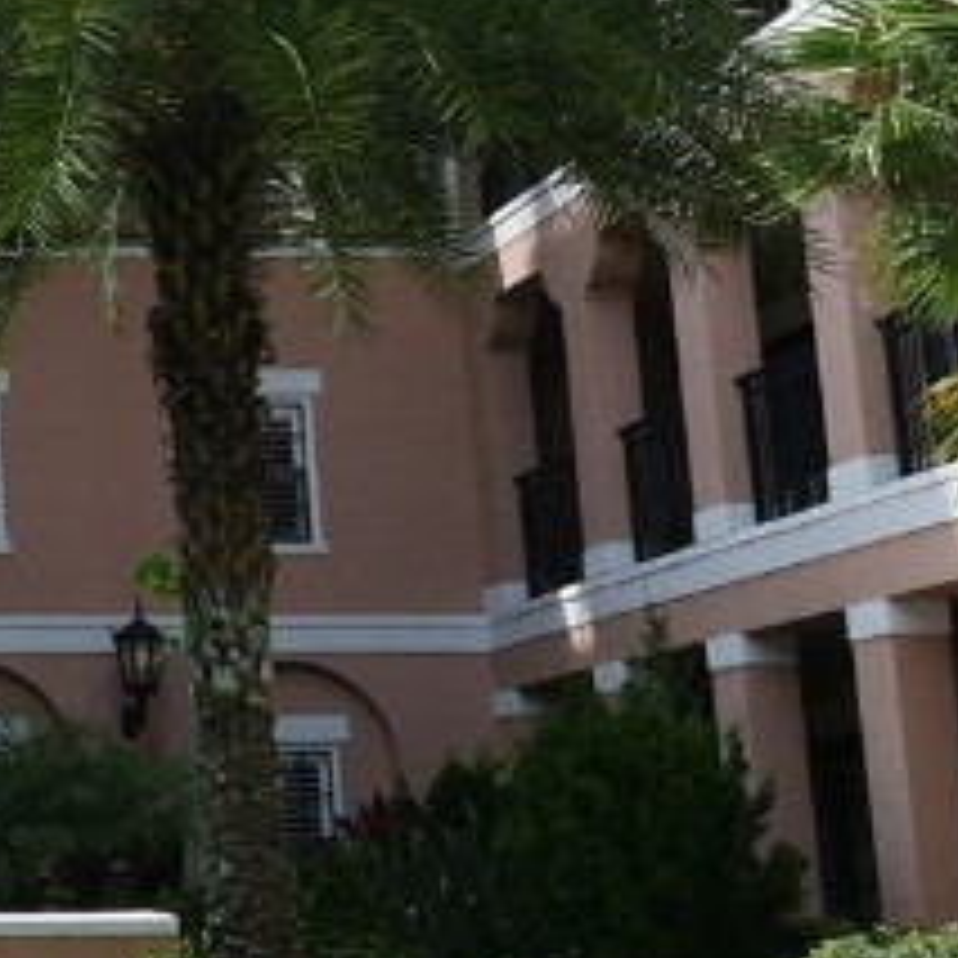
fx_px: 3194
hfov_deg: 15.6
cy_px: 13
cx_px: -531
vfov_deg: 16.7
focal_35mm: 102
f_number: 5.6
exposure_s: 1/500
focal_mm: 12
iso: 200
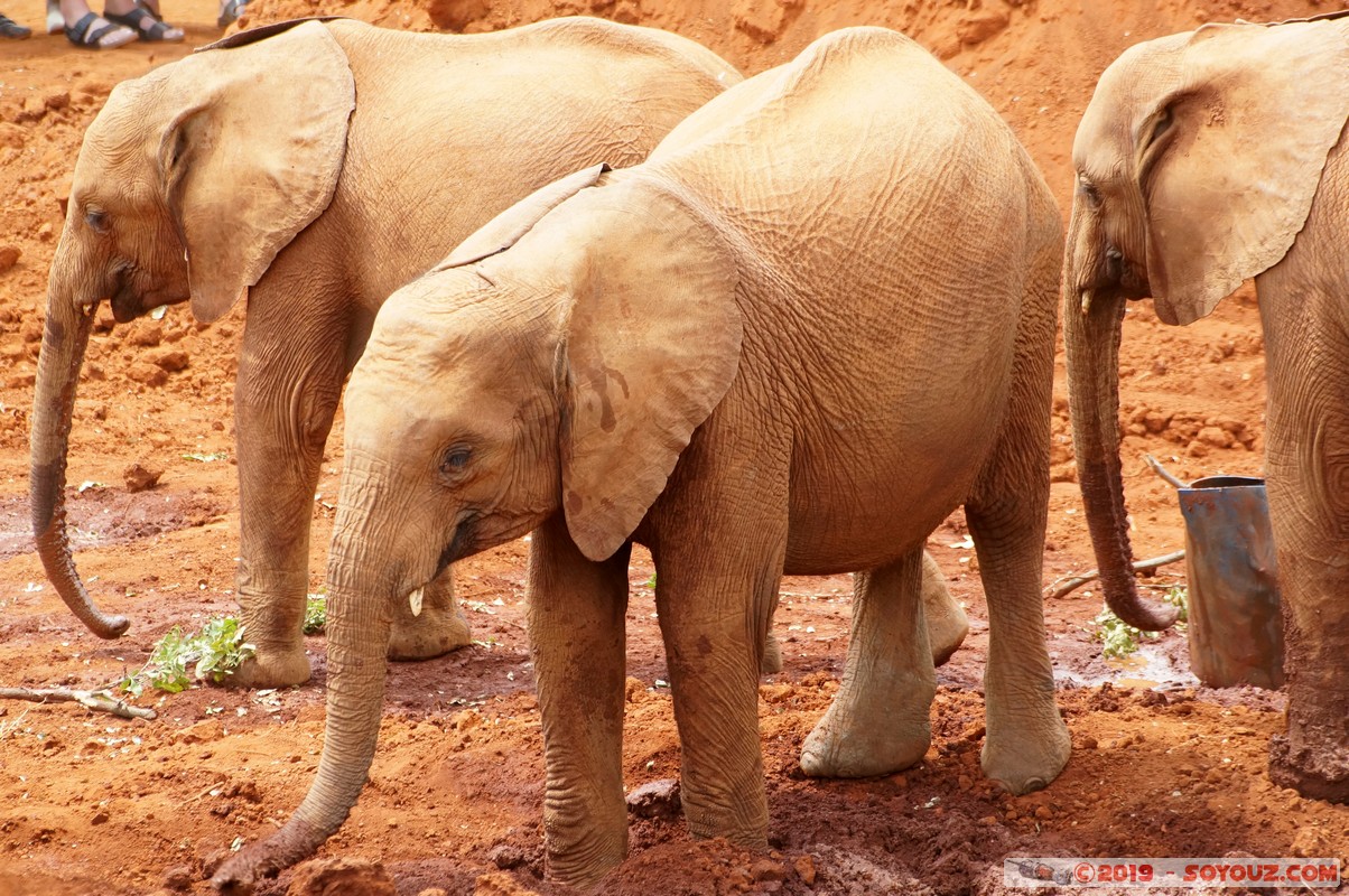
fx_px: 13363
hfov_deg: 5.8
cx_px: 674
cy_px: 448
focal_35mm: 357
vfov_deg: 3.8
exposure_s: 1/320
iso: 800
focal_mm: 238
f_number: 8
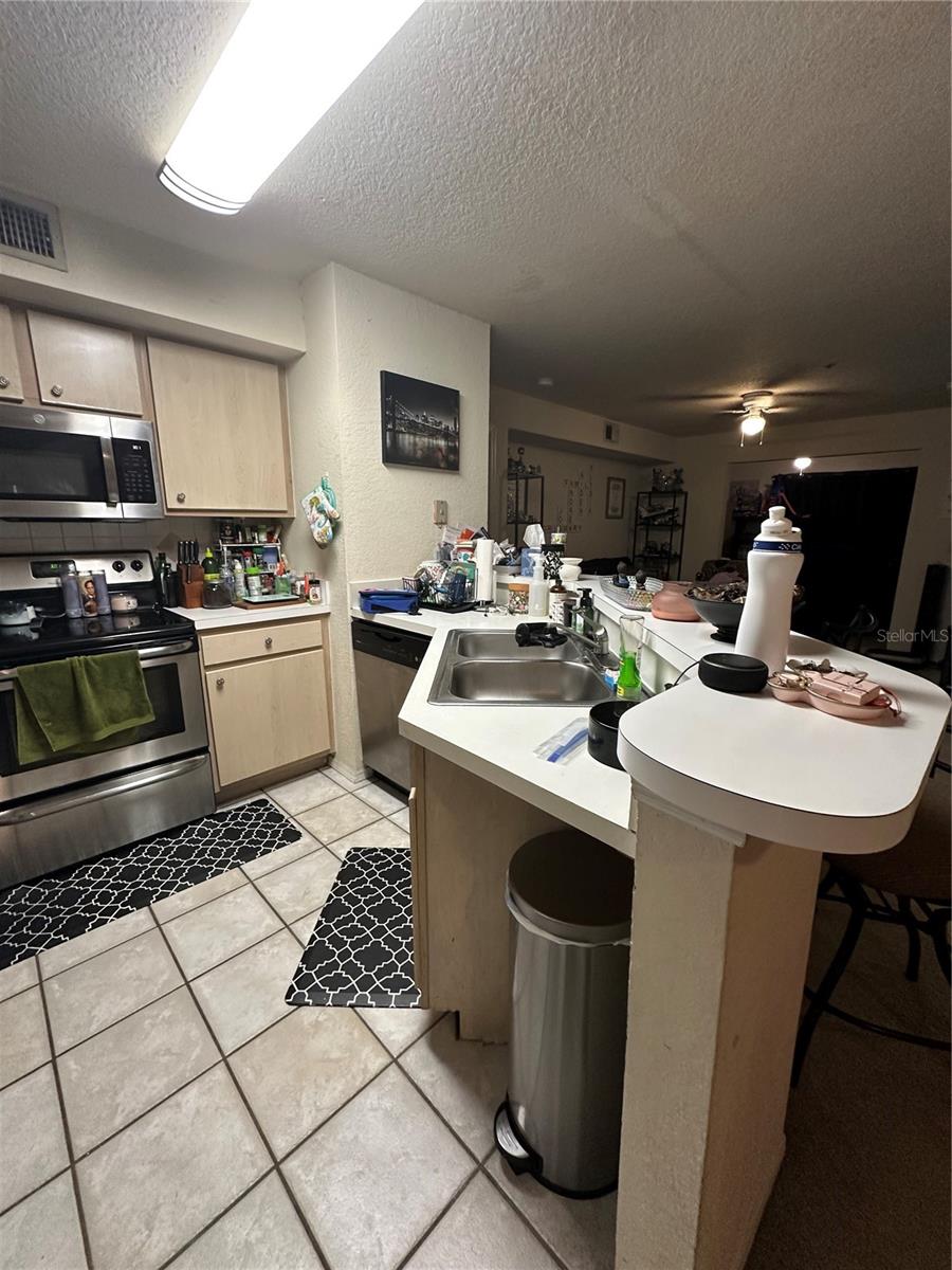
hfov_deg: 85.7
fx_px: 513
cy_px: 635
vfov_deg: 102.1
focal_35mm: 14
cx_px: 476
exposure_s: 1/60
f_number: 2.2
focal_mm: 2.22
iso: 250
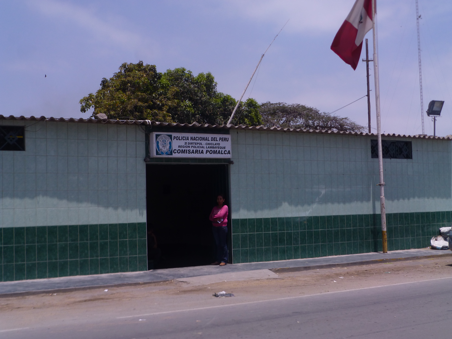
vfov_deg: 30.9
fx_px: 614
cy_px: 170
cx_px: 226
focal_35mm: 47
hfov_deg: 40.4
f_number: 4.2
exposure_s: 1/1000
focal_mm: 8.5
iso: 100
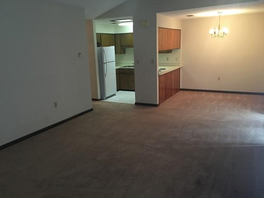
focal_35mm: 29
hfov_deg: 61.7
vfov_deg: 48.2
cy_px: 99
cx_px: 132
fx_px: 221
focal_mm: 4.15
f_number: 2.2
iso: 64
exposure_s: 1/15
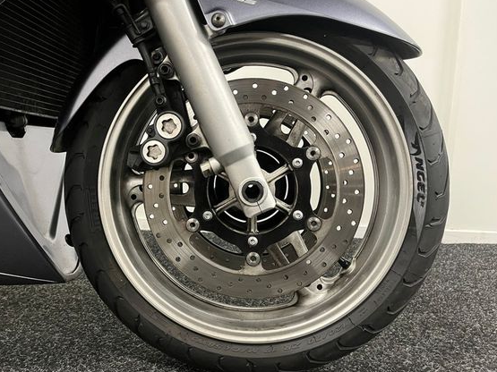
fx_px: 431
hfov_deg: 59.9
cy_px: 181
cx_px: 224
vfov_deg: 46.8
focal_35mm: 30
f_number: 1.6
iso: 400
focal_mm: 5.1
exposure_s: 1/50
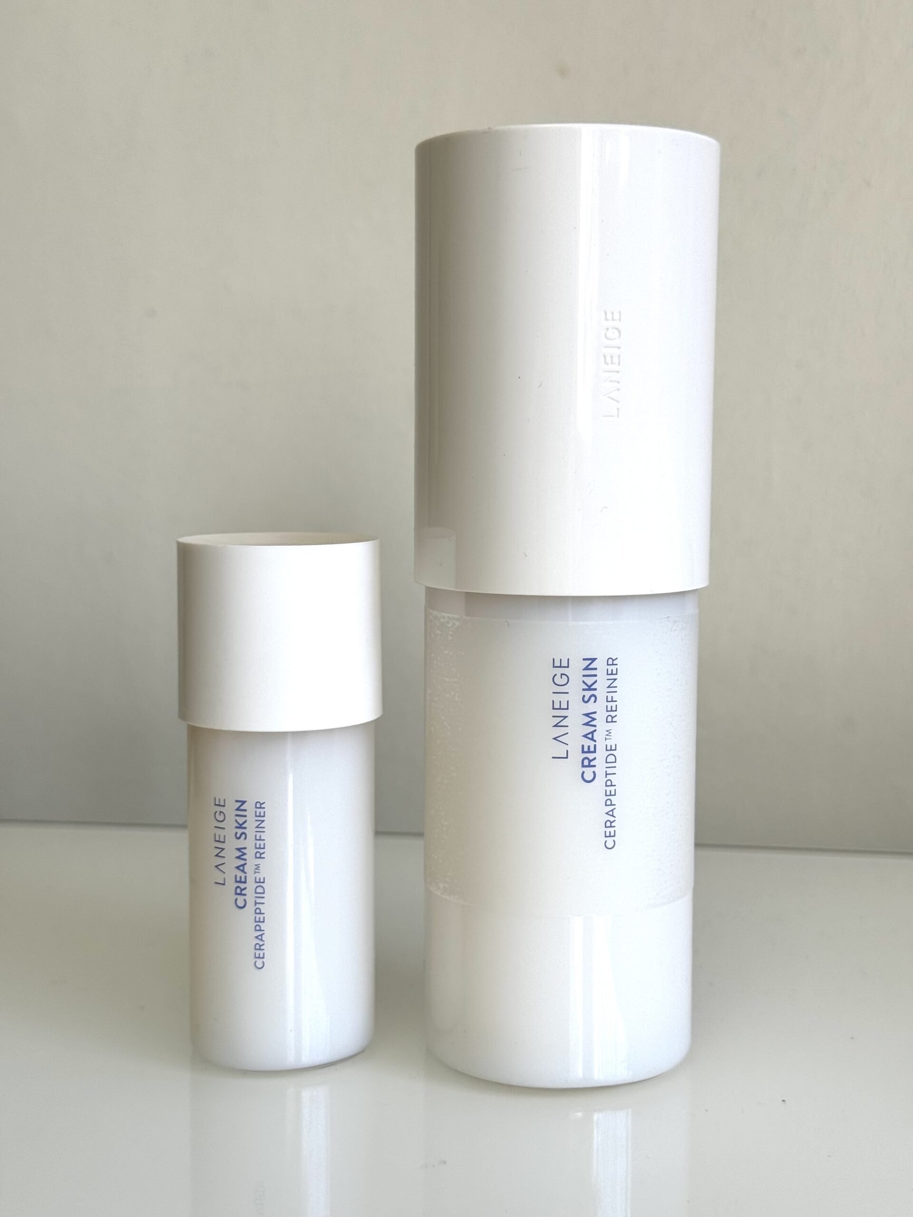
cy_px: 608
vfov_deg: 39.7
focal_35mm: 48
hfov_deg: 30.3
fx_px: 1688
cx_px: 456
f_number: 1.78
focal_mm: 6.86
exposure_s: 1/518
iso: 64
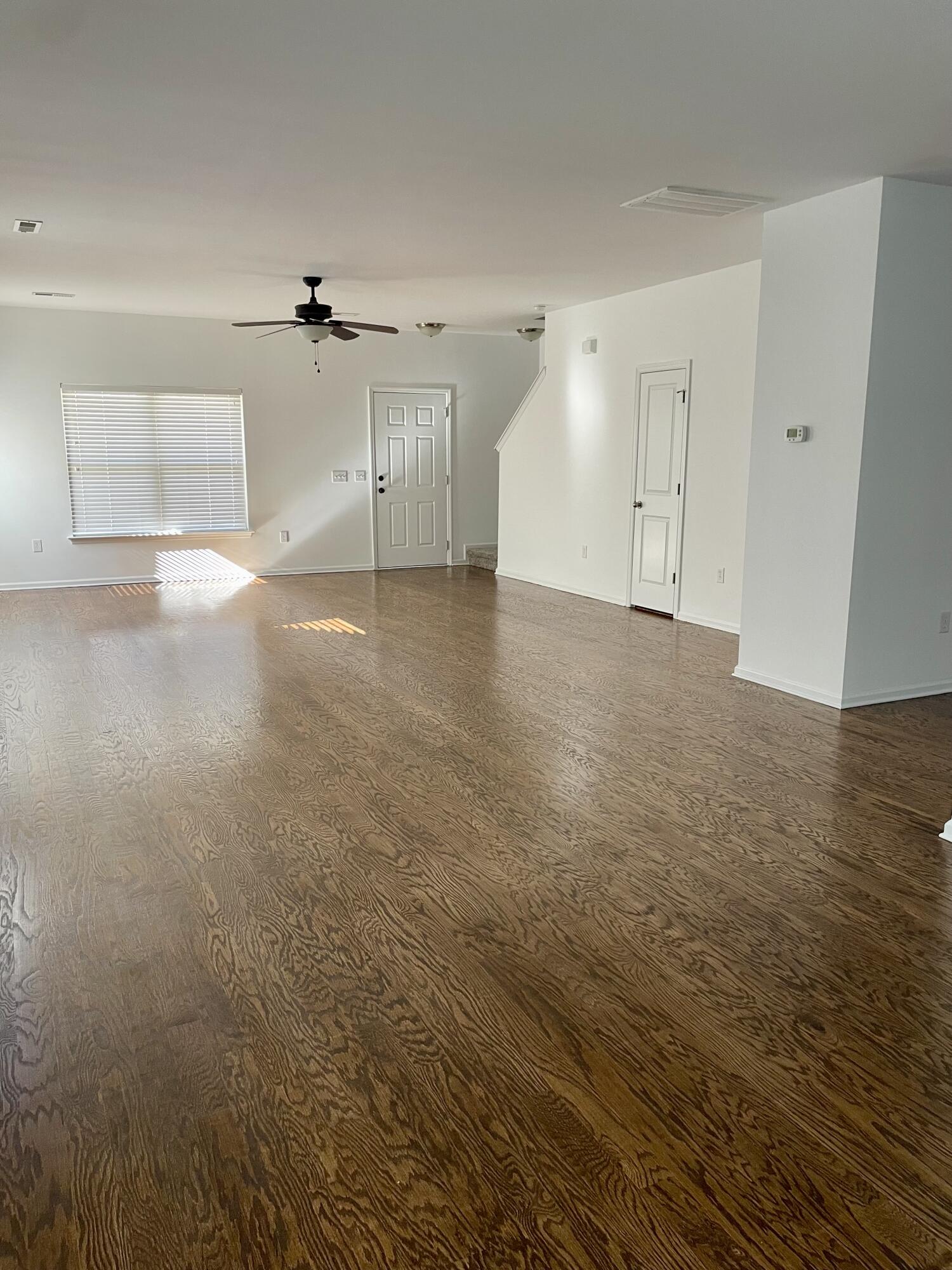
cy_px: 635
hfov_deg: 53.1
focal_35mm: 26
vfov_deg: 67.3
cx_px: 476
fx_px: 953
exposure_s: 1/65
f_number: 1.6
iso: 125
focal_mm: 4.2
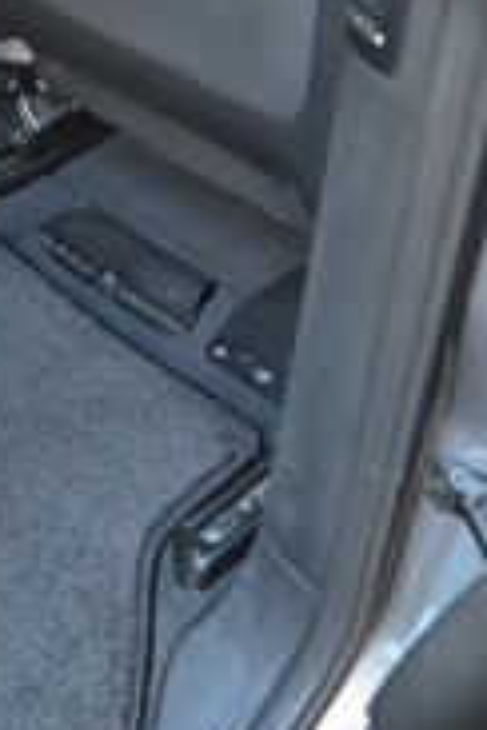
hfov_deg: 20.4
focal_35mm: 62
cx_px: -112
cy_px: 347
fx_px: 1258
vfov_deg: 32.4
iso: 800
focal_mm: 18
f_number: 3.5
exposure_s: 1/40
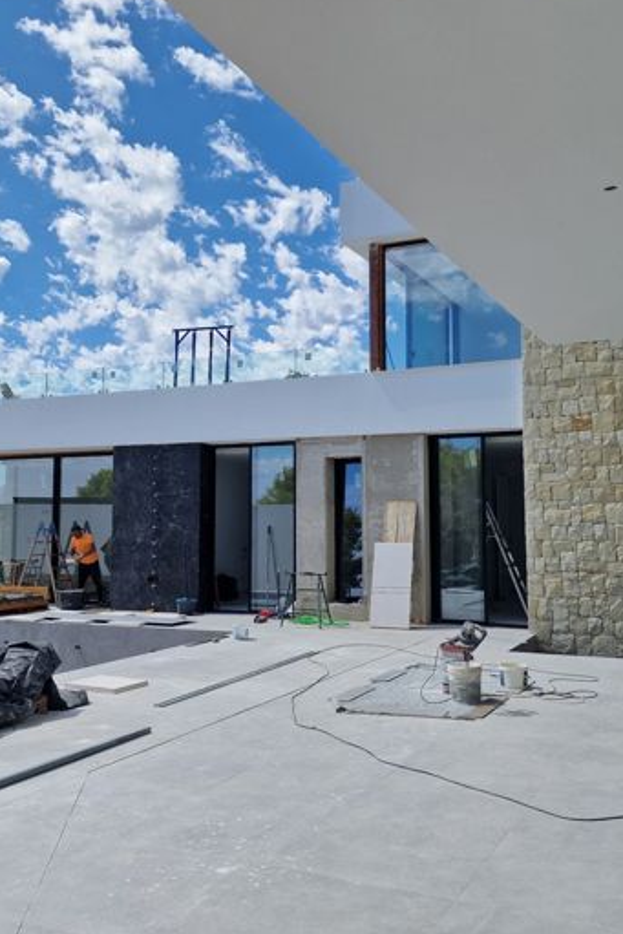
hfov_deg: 40.0
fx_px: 856
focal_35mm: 33
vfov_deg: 57.2
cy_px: 455
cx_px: 321
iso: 50
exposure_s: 1/2000
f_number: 1.8
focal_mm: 6.4
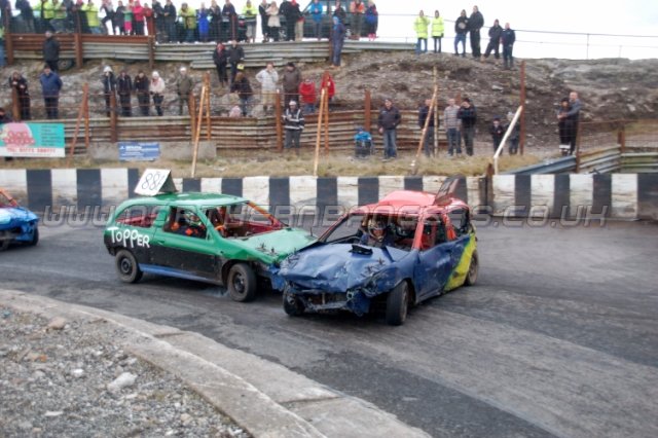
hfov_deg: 42.3
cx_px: 329
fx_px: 849
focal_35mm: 46
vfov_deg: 28.9
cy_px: 219
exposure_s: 1/320
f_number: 4.5
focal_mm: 31
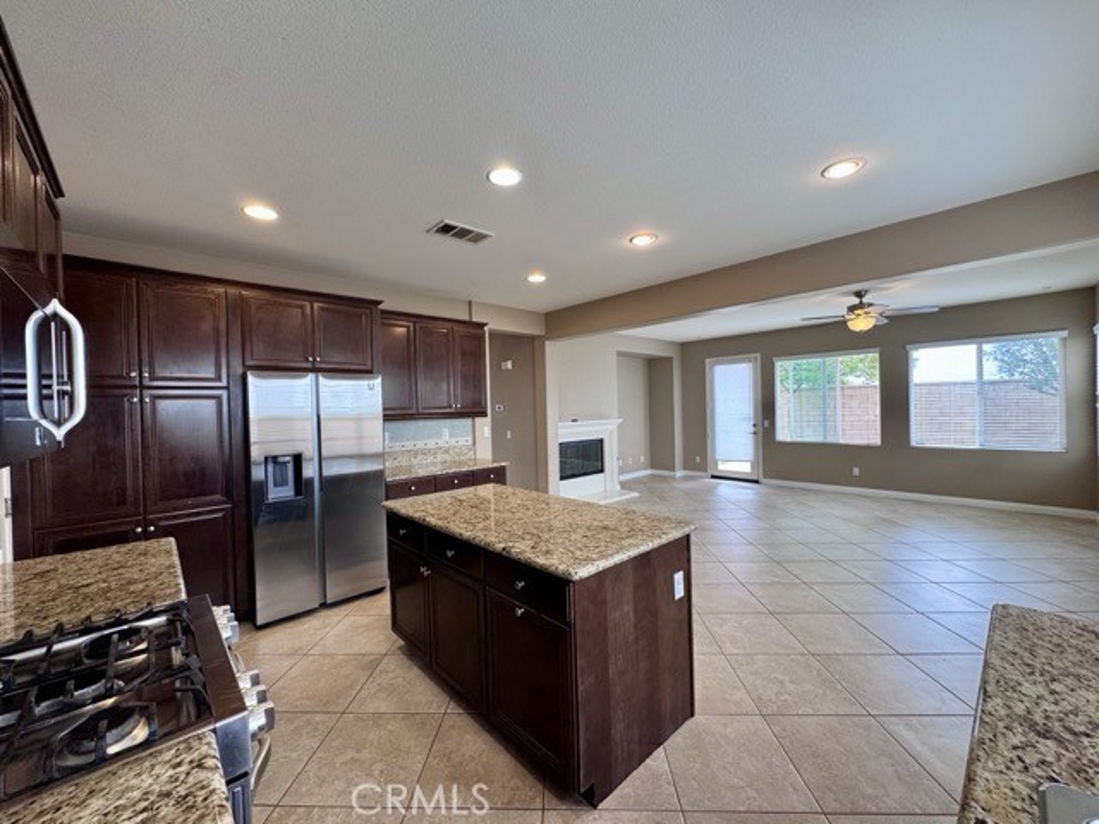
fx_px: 444
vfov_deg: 85.7
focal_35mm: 14
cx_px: 550
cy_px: 412
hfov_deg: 102.1
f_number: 2.2
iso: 160
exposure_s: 1/120
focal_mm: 2.22
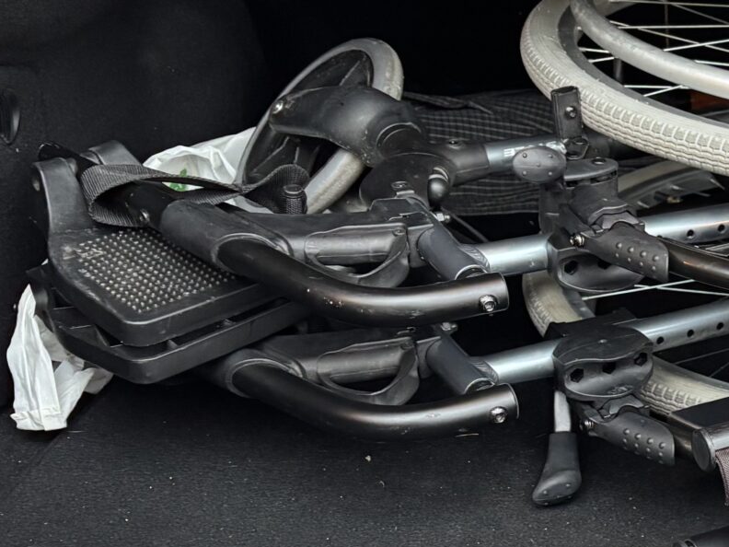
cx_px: 862
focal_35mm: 84
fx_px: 1769
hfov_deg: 21.7
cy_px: 383
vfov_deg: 17.5
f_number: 1.6
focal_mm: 5.96
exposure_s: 1/58
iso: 250
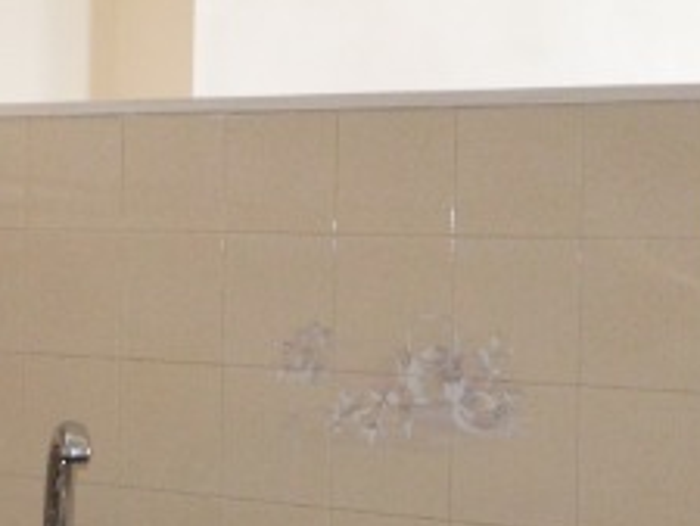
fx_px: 2650
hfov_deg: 14.4
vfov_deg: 11.3
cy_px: 204
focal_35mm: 131
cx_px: -208
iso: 1400
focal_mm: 20
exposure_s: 1/60
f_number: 5.6
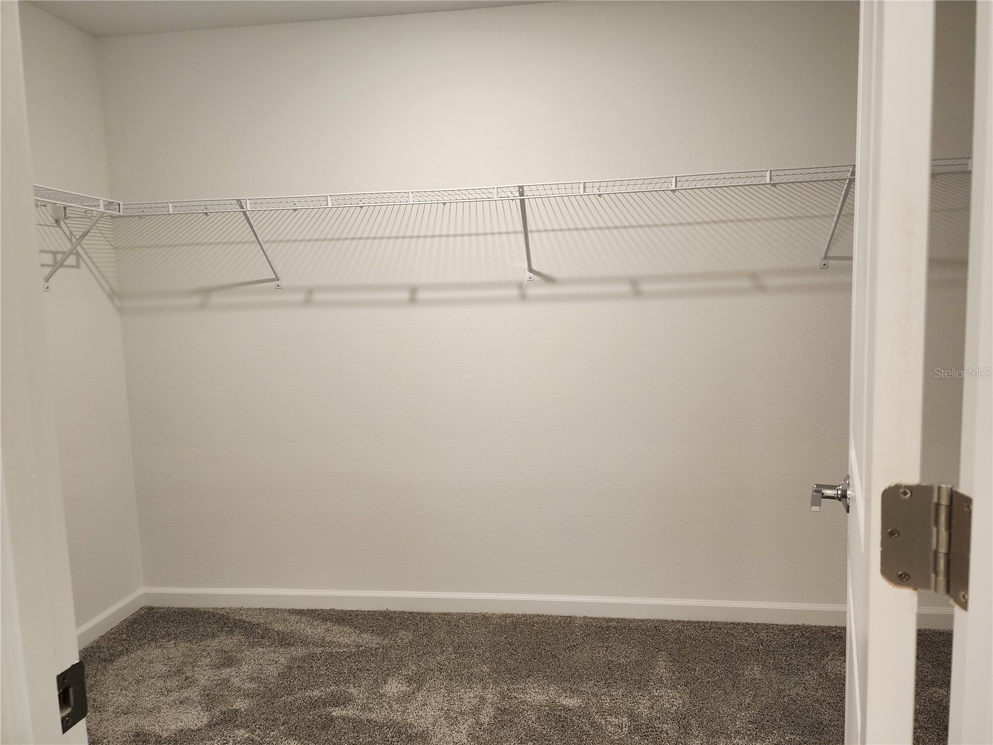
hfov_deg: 73.9
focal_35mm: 23
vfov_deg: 58.9
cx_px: 496
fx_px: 660
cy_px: 372
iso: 400
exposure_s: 1/120
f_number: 1.8
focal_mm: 6.4
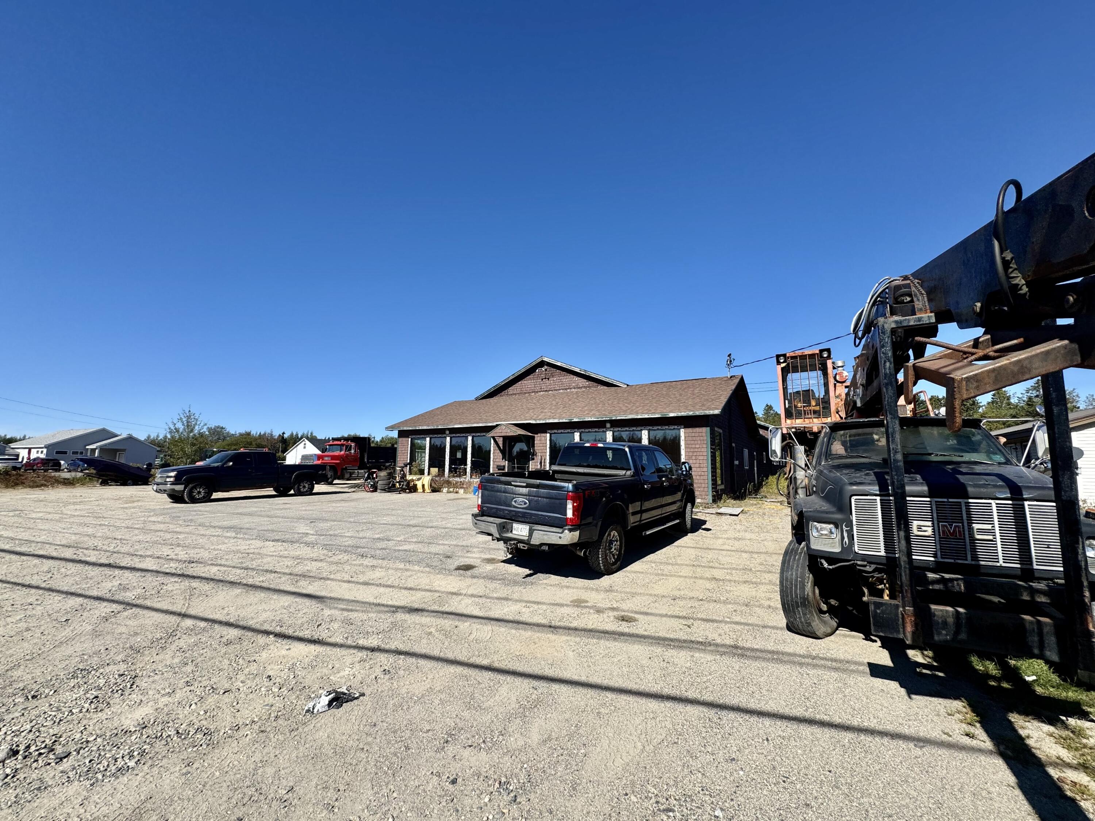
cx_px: 548
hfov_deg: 102.1
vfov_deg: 85.7
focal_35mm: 14
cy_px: 410
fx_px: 443
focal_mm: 2.22
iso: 50
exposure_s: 1/1976
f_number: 2.2
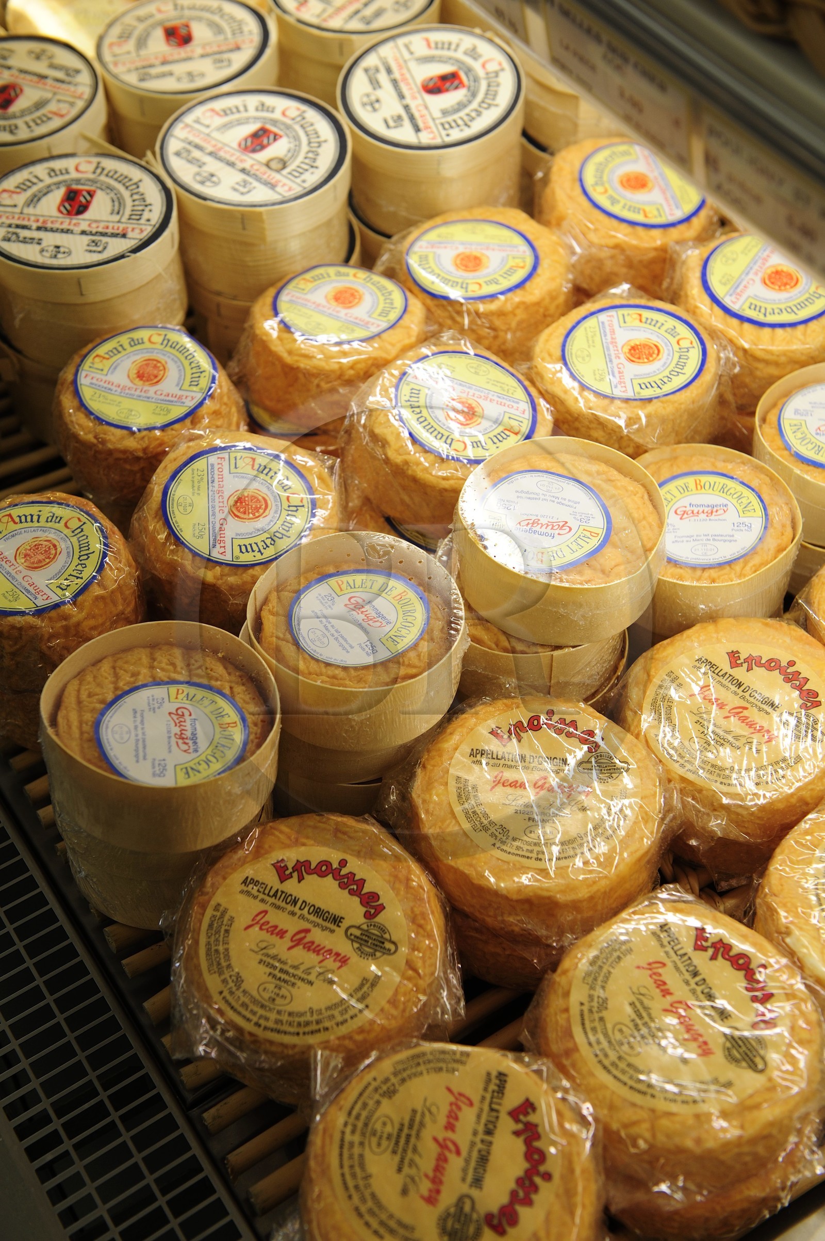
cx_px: 412
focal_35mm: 48
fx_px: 1652
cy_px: 620
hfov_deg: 28.0
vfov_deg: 41.1
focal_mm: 48
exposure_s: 1/100
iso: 400
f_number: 5
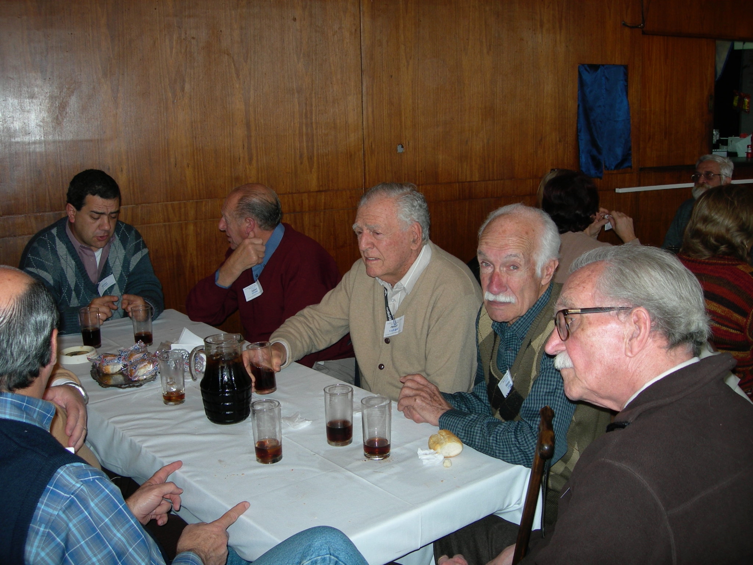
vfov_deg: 37.7
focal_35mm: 38
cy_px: 282
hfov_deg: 49.0
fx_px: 827
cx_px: 376
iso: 50
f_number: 2.8
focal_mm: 7.8
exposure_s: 1/60.1
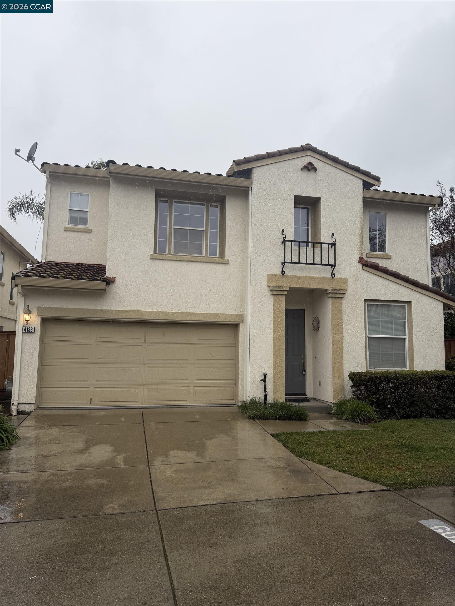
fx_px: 421
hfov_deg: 56.8
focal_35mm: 24
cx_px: 228
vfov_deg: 71.6
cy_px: 303
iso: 80
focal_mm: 6.76
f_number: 1.78
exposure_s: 1/813
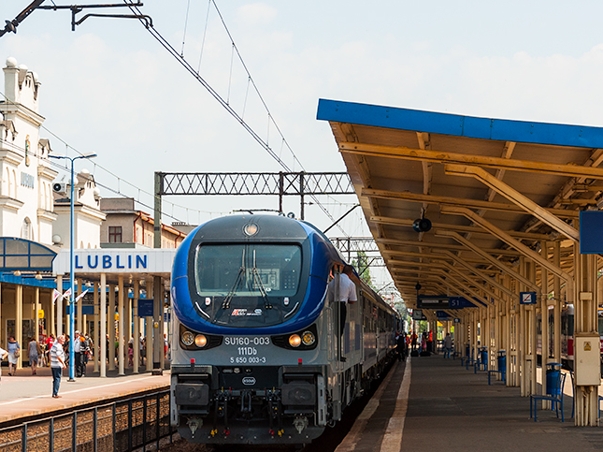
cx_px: 309
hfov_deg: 16.6
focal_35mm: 119
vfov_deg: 12.4
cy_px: 234
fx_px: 2072
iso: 200
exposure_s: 1/640
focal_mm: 52
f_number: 6.3
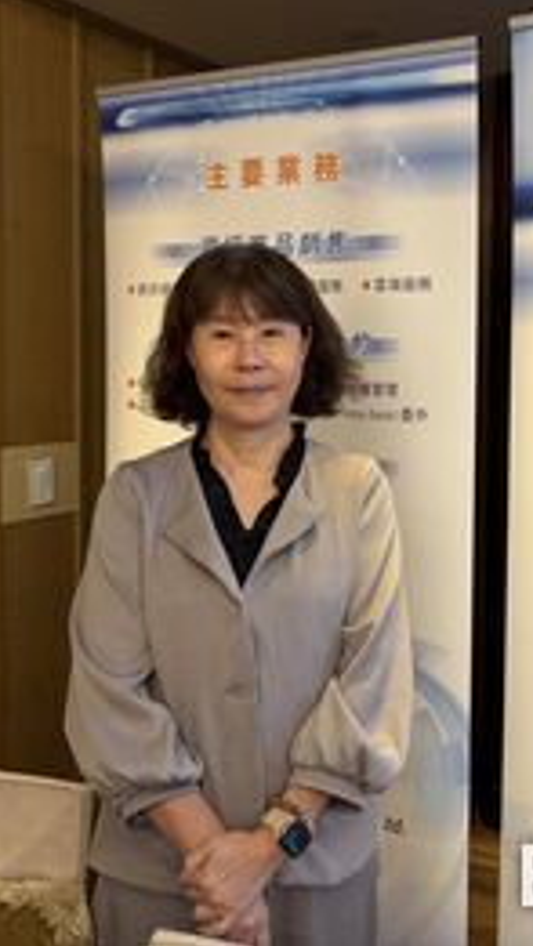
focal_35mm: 40
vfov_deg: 50.3
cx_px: 457
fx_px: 1004
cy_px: 406
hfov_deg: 28.8
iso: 160
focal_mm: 6.76
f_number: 1.78
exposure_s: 1/60
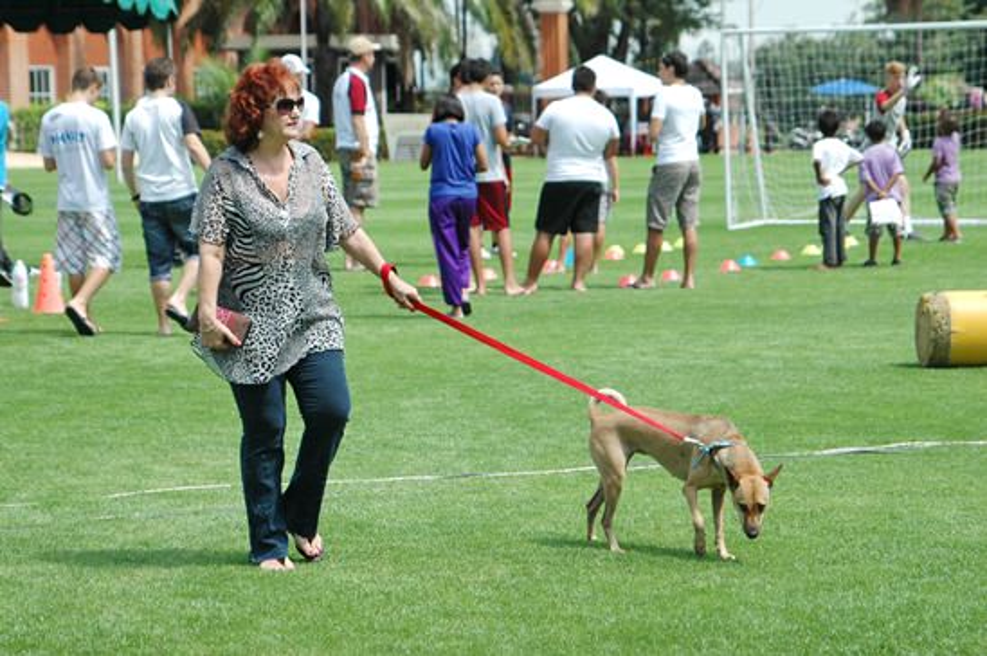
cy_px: 328
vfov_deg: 9.9
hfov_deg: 14.9
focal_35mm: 138
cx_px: 494
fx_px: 3779
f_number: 5.3
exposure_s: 1/1000
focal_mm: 92
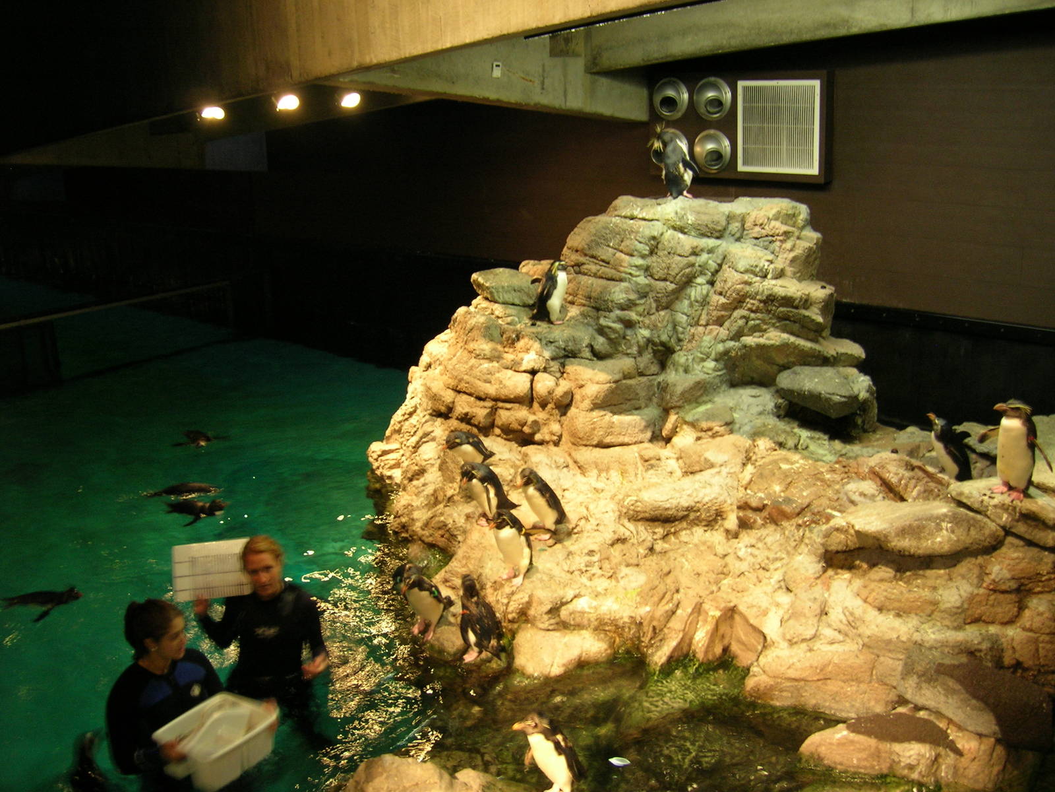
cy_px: 396
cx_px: 528
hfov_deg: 54.0
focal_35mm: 34
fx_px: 1036
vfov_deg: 41.8
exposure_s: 1/6.1
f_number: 2.9
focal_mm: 5.7
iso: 100
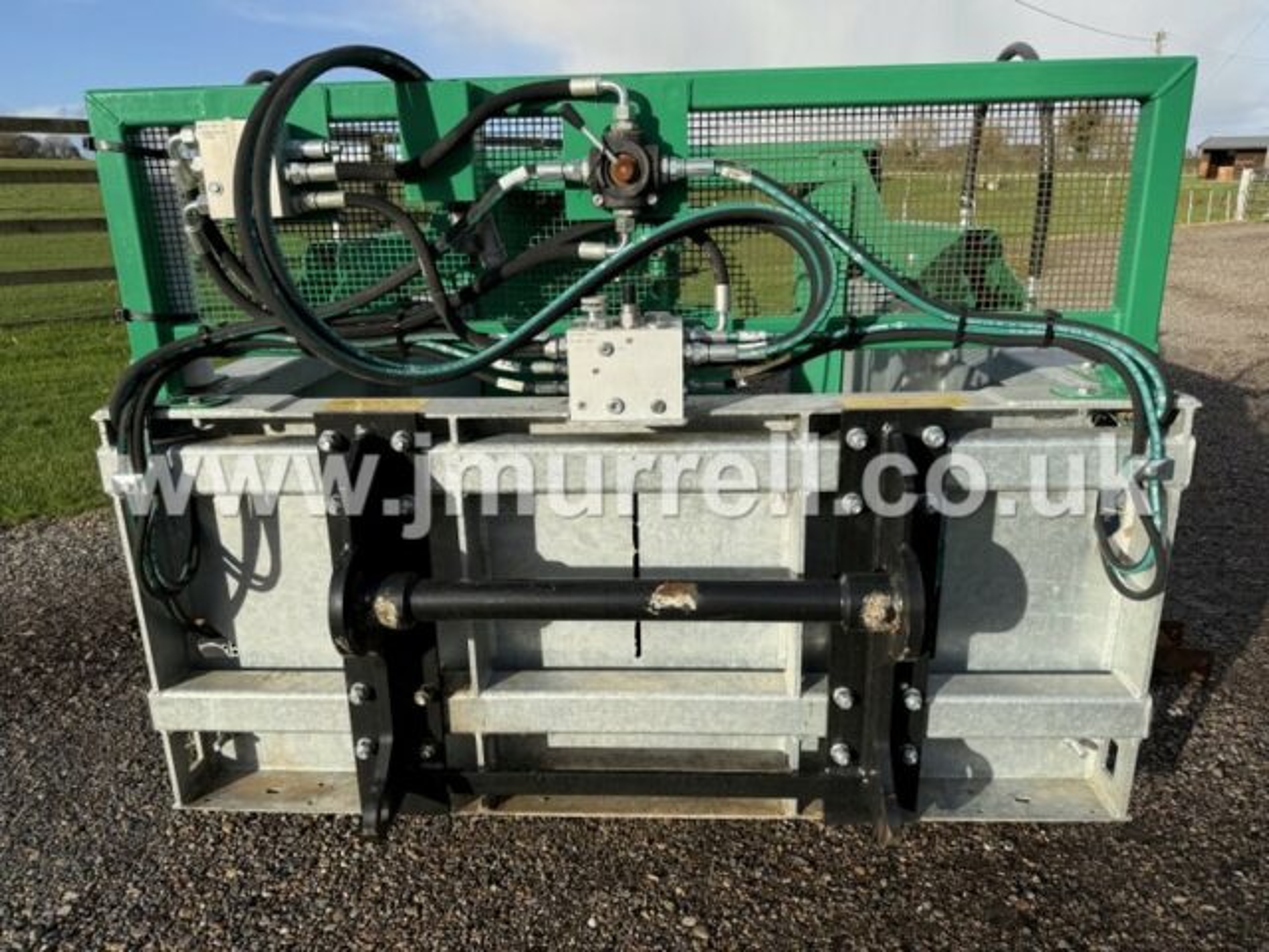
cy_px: 476
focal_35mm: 24
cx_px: 634
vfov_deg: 56.8
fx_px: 880
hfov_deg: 71.6
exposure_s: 1/2801
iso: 80
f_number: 1.78
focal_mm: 6.76
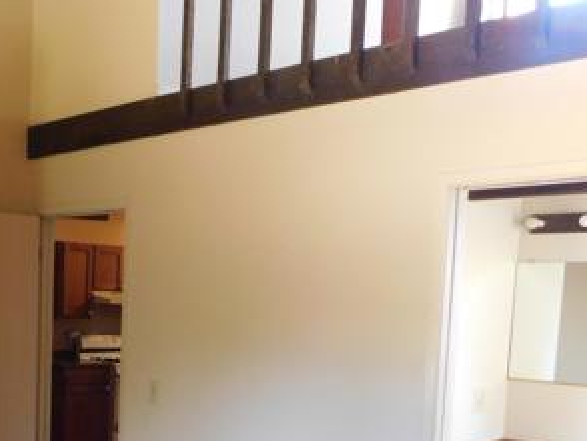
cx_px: 120
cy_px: 383
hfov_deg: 36.9
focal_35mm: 50
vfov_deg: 28.2
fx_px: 849
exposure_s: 1/20
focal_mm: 4
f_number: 3
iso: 400
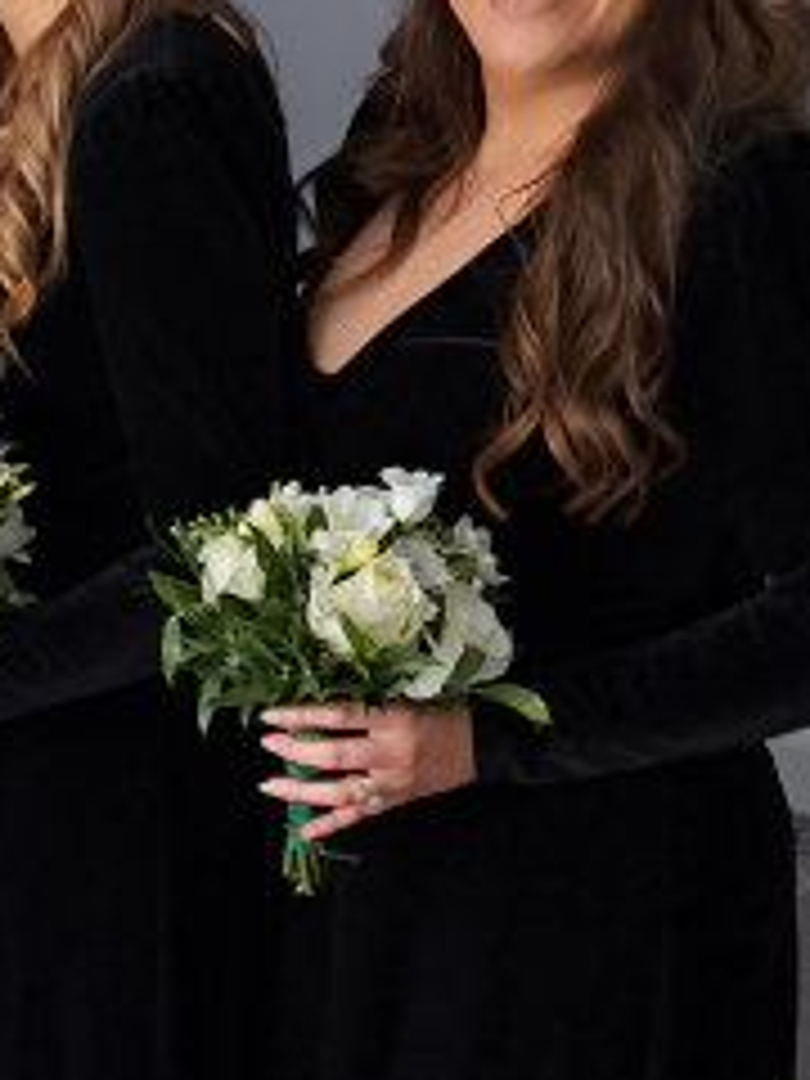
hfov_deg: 16.8
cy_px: 716
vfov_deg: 24.3
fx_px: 2496
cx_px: -400
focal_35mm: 80
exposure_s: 1/25
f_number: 1.8
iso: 400
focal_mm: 5.2
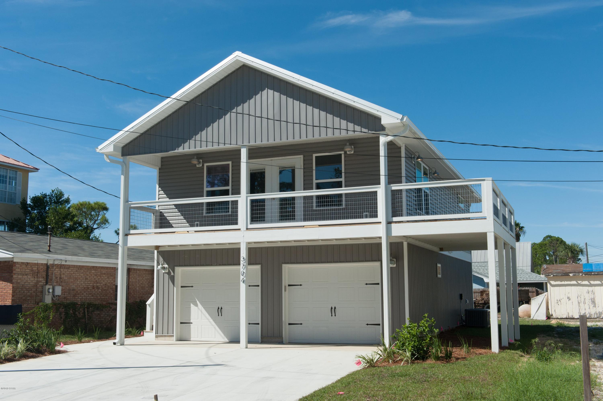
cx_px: 302
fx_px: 670
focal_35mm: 40
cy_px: 200
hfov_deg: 48.5
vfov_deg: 33.4
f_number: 14
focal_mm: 40
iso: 640
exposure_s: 1/640
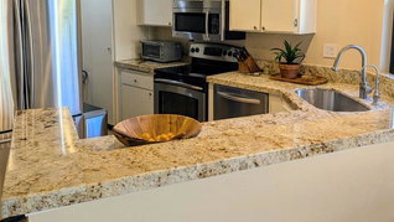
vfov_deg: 33.1
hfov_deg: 56.5
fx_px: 366
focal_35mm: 35
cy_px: 55
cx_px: 215
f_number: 1.85
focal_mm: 6.81
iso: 46
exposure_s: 1/214
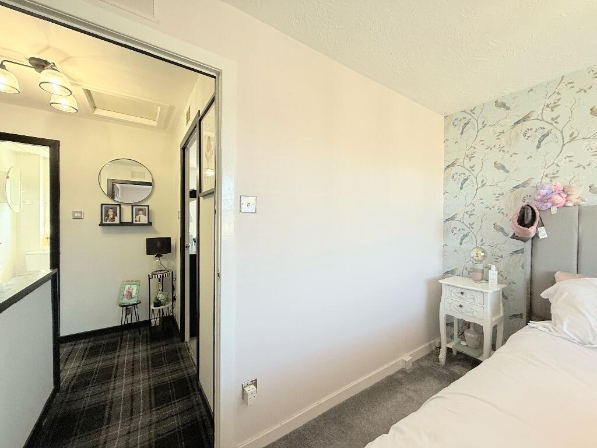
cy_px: 224
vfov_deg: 85.7
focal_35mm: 14
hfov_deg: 102.1
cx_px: 298
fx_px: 241
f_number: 2.2
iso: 125
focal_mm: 2.22
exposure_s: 1/100
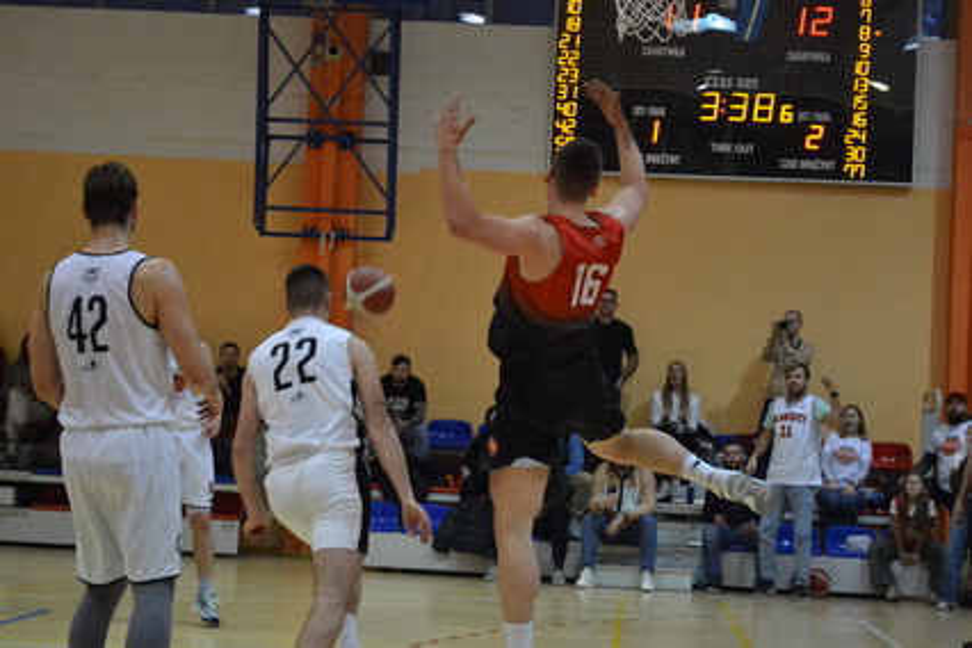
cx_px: 486
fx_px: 2227
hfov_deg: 24.6
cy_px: 324
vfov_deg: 16.6
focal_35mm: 82
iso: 3200
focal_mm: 55
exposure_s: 1/250
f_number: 5.6
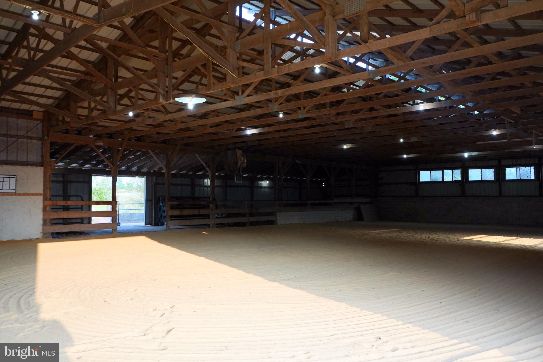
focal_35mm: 29
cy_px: 181
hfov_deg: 63.7
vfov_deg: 45.0
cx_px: 272
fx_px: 437
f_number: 8
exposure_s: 1/200
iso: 2000
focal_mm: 29
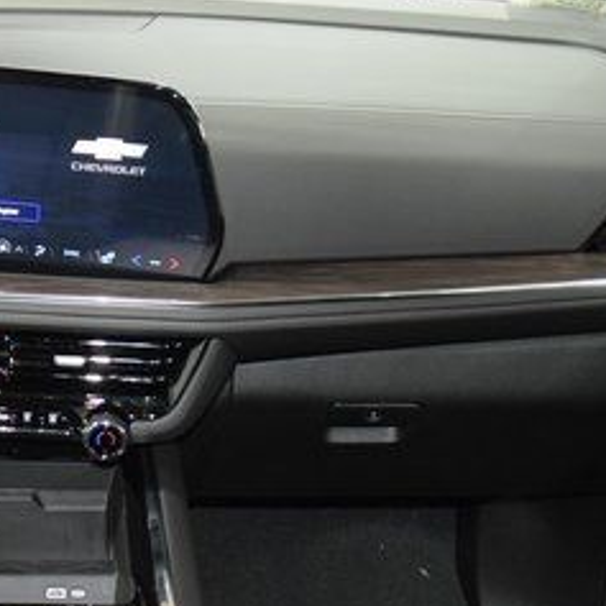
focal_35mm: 62
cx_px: -20
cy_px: 492
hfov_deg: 26.1
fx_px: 1228
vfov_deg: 27.1
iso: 3200
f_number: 3.5
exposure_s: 1/60
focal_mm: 18
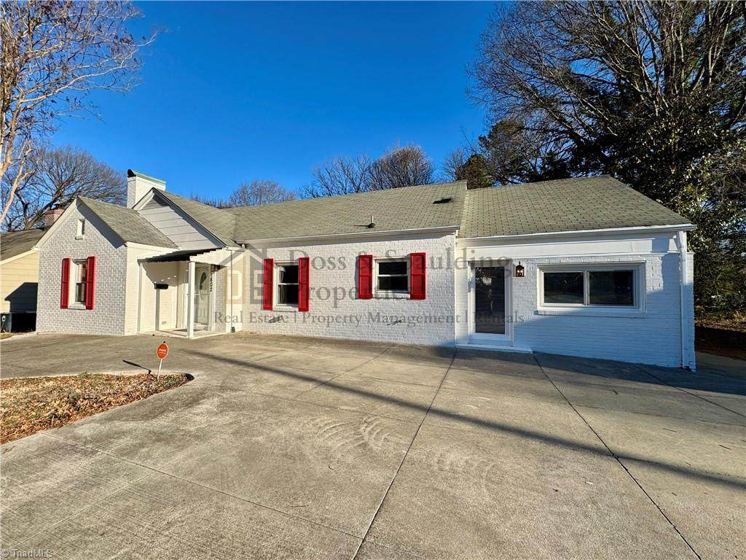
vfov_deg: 85.7
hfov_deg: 102.1
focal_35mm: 14
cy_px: 280
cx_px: 373
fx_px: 302
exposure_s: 1/1927
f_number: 2.2
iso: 40
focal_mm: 2.22
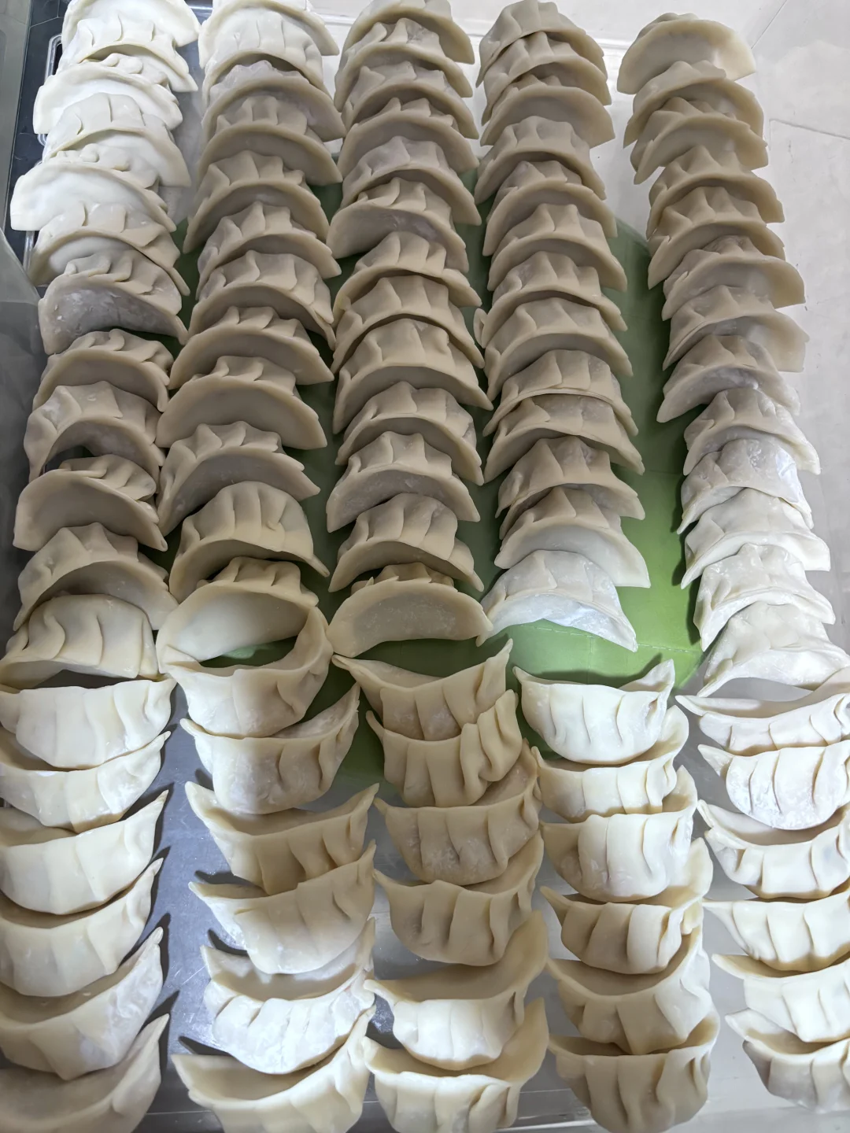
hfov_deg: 53.1
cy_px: 566
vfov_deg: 67.3
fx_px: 851
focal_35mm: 26
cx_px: 425
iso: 500
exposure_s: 1/33
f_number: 1.6
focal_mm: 5.96
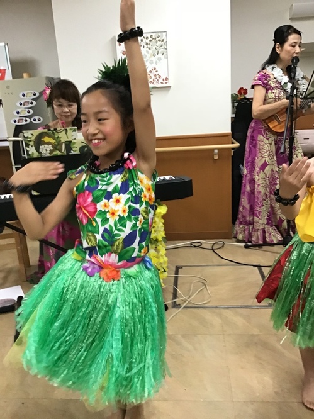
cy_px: 210
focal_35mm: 31
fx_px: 375
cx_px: 157
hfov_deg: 45.4
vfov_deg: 58.4
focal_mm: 3.3
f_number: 2.4
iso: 125
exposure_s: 1/30
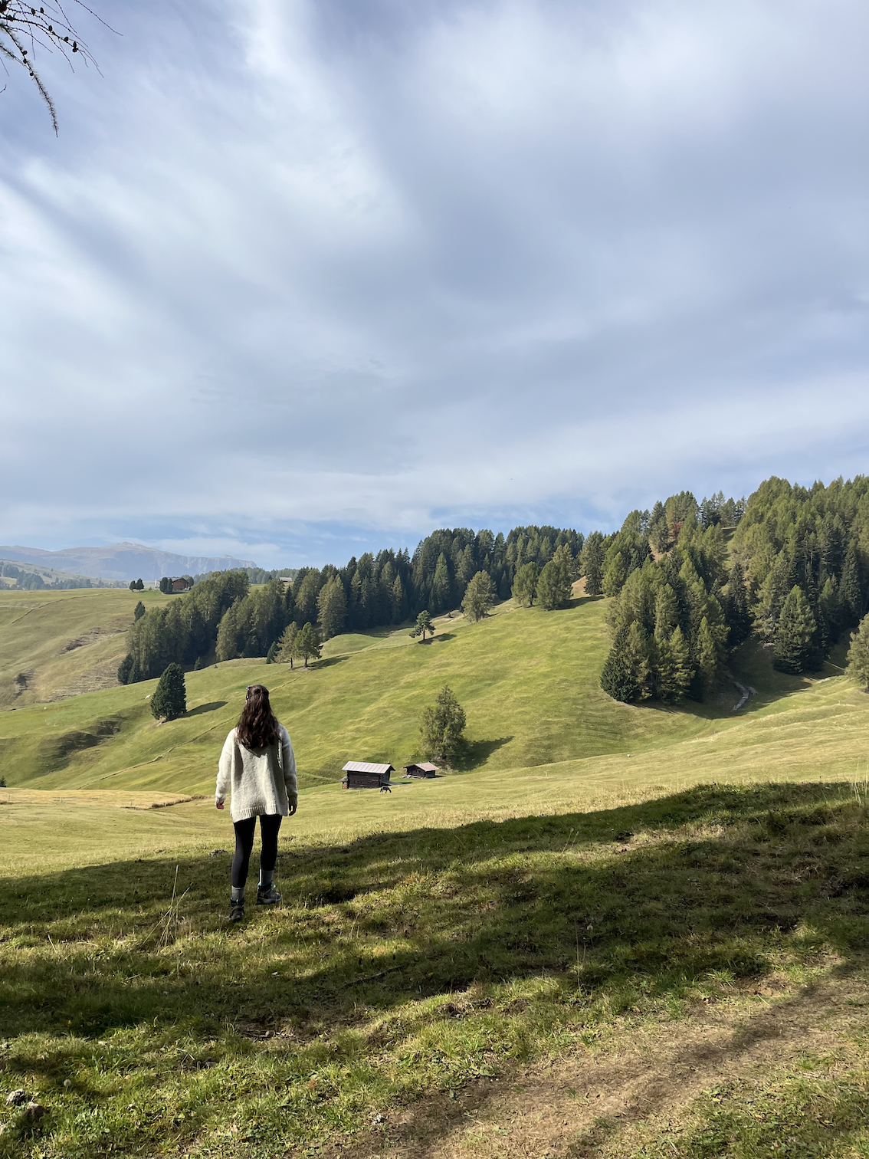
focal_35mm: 26
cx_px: 434
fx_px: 870
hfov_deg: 53.1
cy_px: 580
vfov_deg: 67.3
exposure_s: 1/5076
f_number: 1.6
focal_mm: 5.1
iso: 50
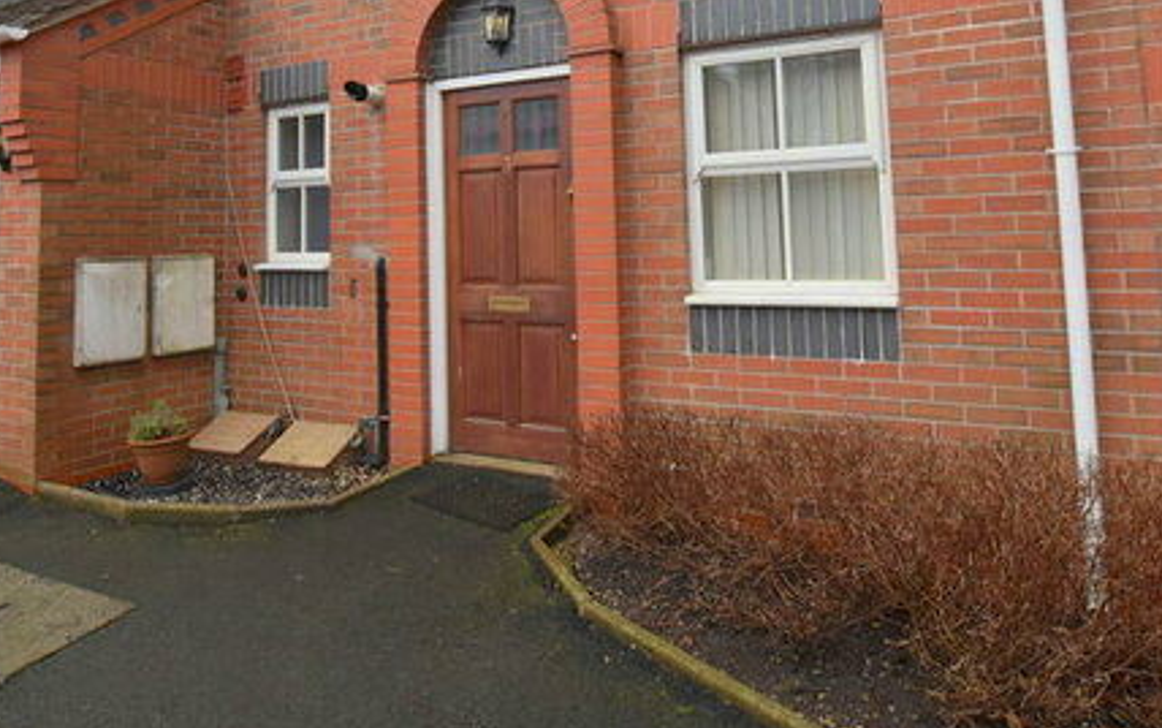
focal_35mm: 25
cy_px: 155
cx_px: 516
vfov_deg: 46.9
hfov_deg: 72.3
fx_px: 792
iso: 800
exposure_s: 1/200
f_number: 7.1
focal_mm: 10
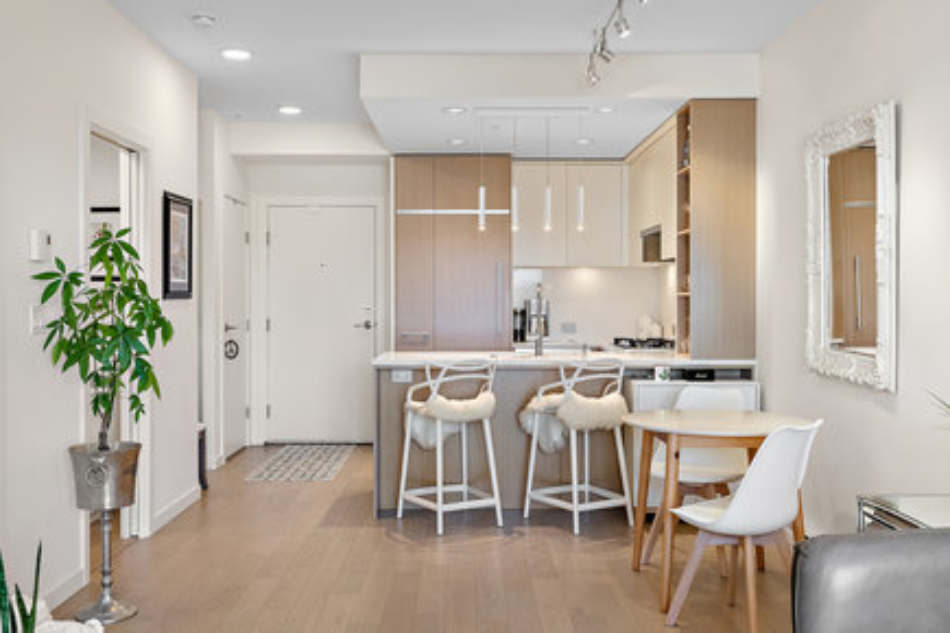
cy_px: 316
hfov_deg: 54.4
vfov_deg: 37.9
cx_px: 475
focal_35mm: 35
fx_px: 924
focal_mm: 35
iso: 320
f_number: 8
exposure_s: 1/10
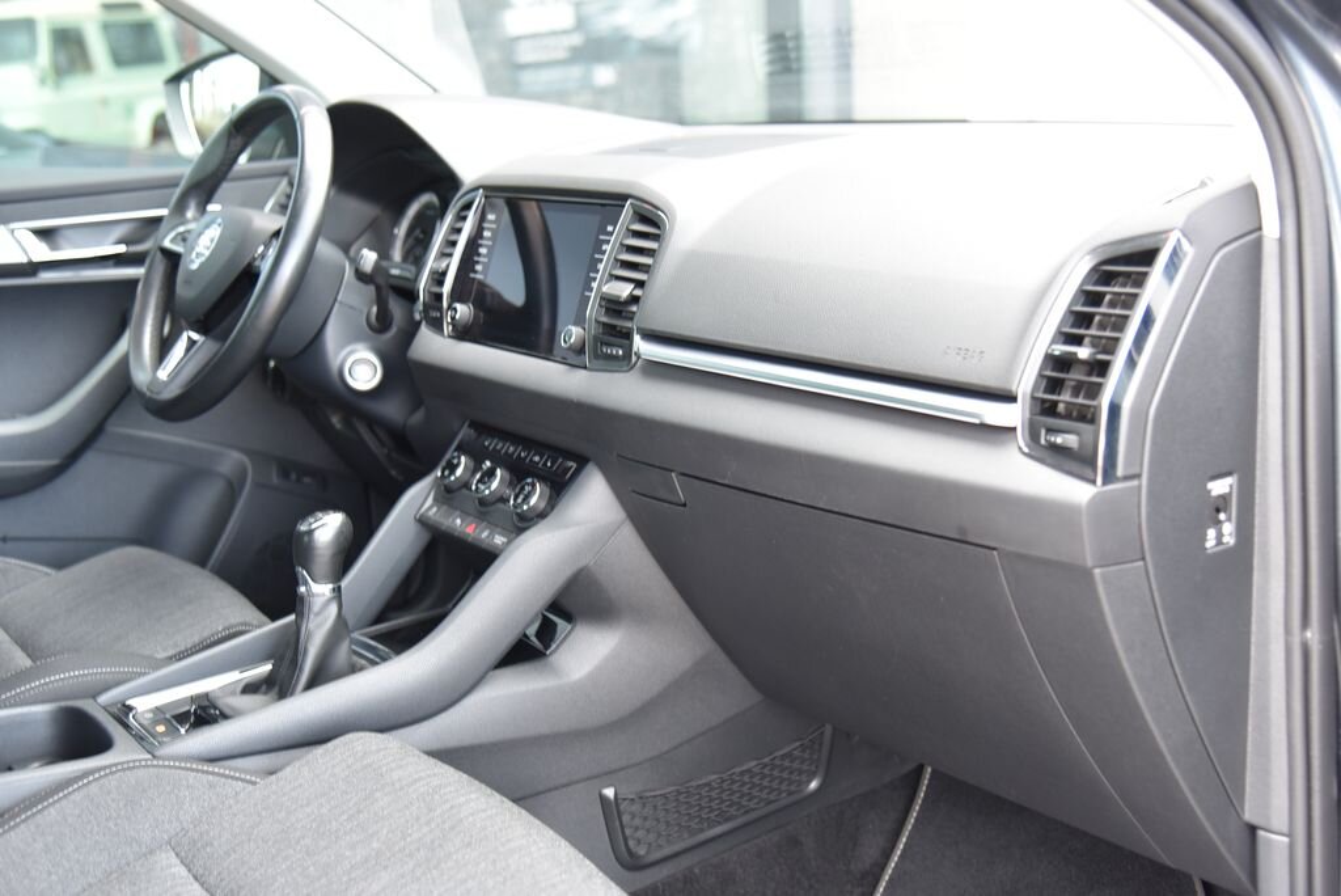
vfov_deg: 29.3
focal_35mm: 46
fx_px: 1714
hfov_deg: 42.7
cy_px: 448
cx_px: 670
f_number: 4
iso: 500
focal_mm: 46
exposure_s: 1/20
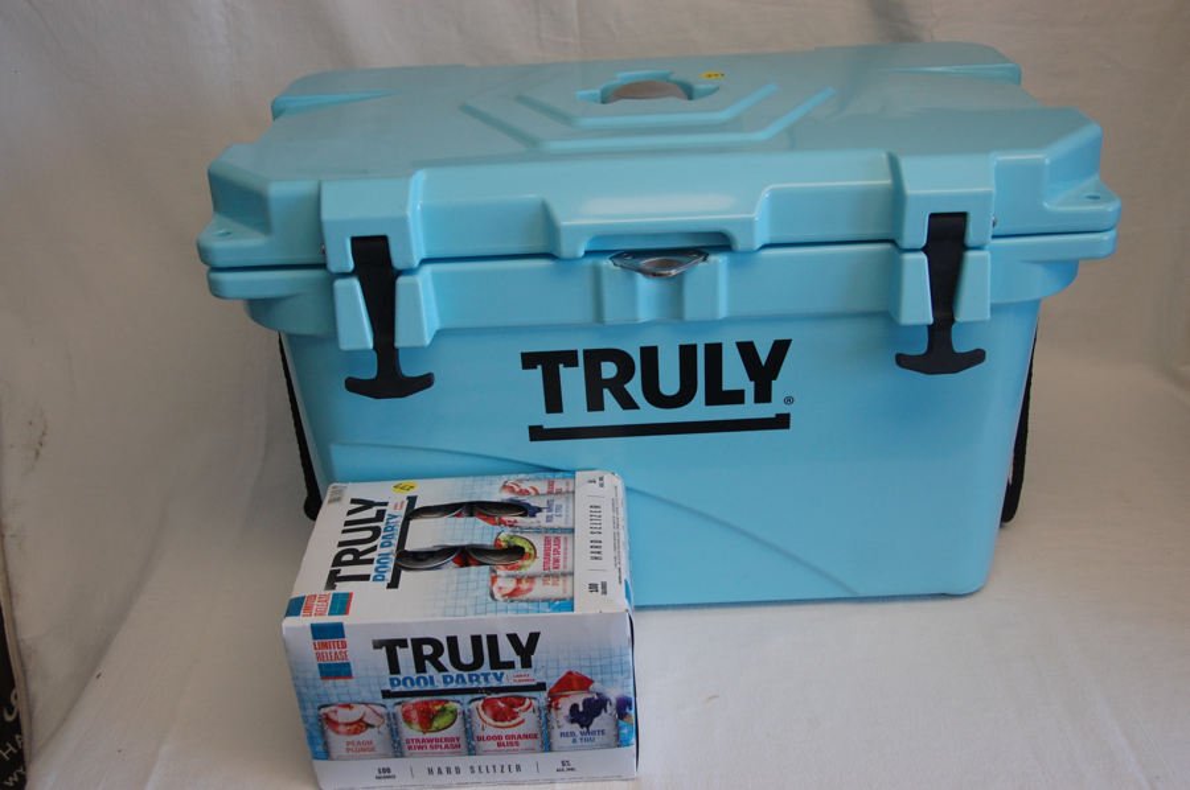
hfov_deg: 53.2
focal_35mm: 36
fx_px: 1189
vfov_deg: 36.8
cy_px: 395
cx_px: 595
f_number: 3.8
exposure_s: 1/125
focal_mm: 24
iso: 500
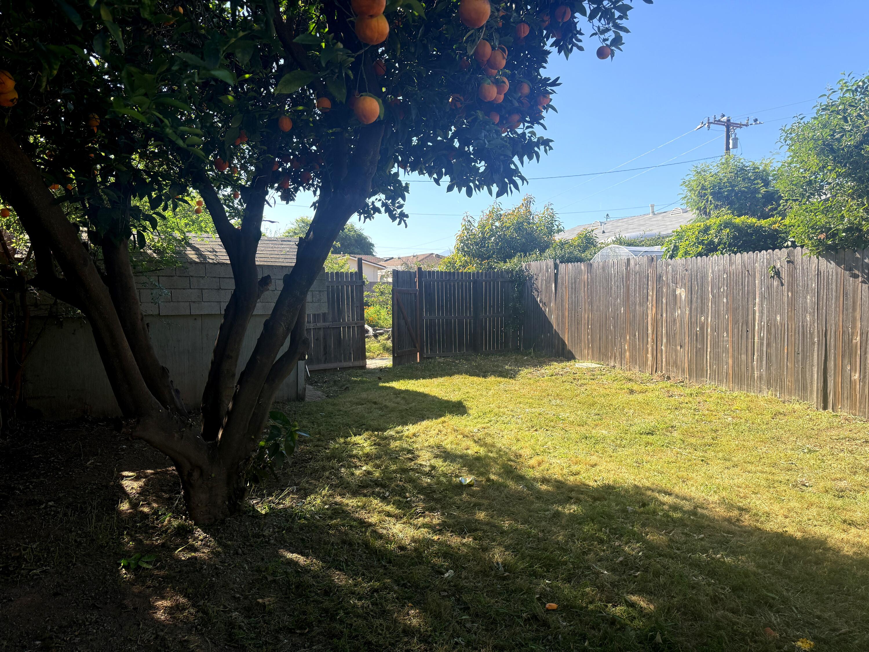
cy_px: 326
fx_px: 602
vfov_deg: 56.8
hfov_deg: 71.6
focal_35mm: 24
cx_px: 434
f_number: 1.78
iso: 100
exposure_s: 1/1855
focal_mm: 6.76
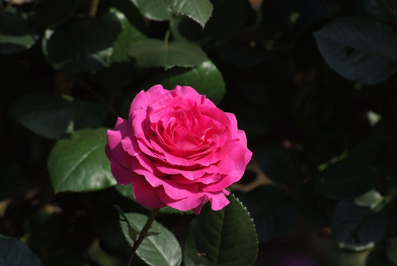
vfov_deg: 2.3
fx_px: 6623
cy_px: 133
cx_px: 198
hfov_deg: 3.4
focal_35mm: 600
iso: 400
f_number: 8
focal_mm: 400
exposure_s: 1/750
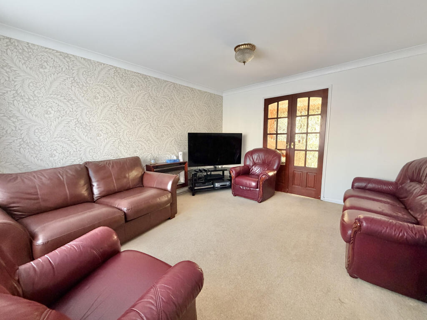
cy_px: 160
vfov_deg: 85.7
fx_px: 173
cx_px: 214
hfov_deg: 102.1
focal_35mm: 14
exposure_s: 1/60
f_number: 2.2
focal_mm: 2.22
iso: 320
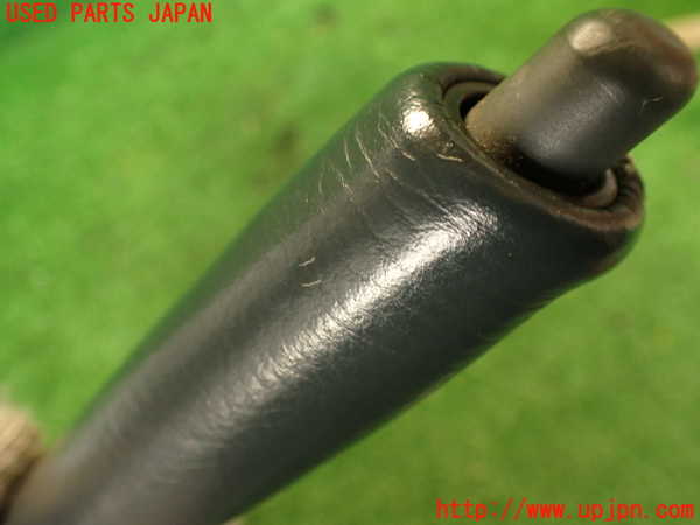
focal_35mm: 32
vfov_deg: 44.2
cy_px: 262
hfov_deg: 56.8
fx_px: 647
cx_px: 350
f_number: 2.4
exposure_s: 1/30
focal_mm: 5.79
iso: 320
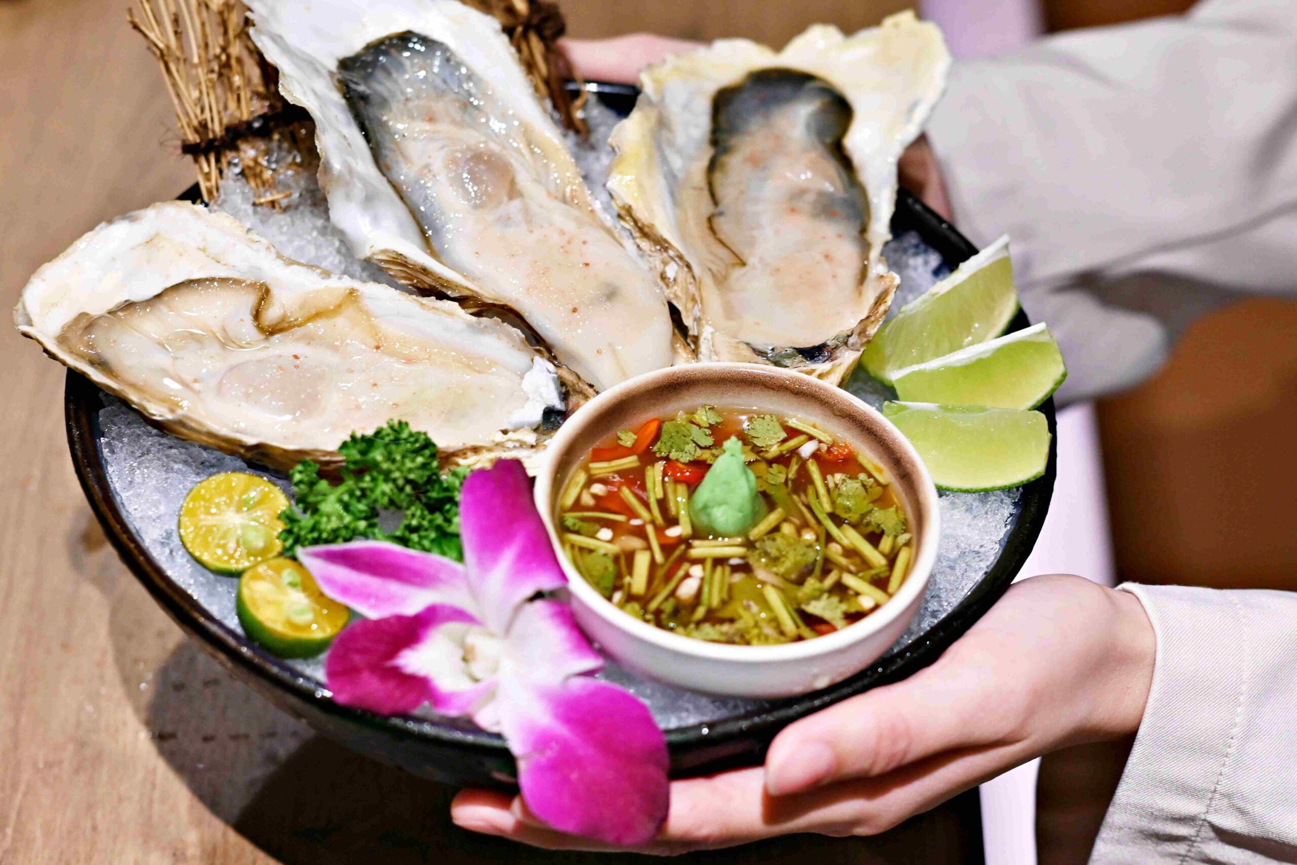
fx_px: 2702
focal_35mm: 75
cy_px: 432
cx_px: 648
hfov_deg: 27.0
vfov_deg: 18.2
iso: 900
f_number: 3.2
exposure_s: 1/200
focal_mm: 50
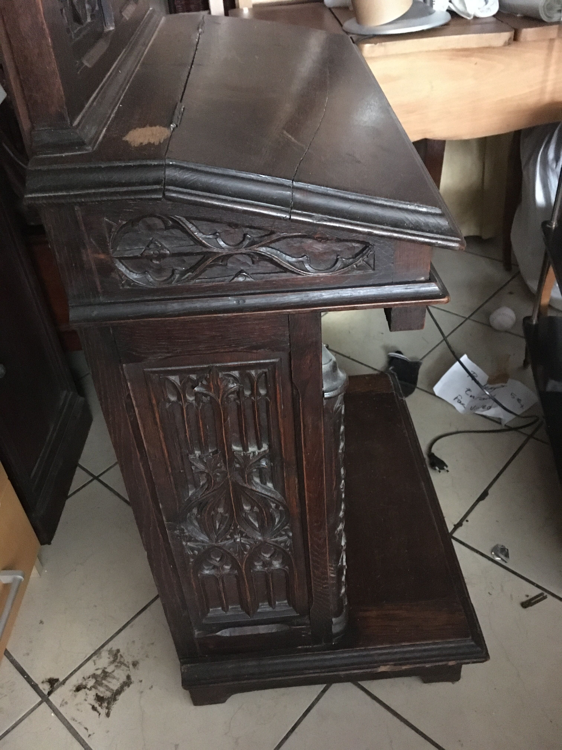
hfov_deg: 48.2
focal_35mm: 29
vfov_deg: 61.7
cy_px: 375
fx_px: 628
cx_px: 281
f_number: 2.2
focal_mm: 4.15
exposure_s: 1/17
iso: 1000
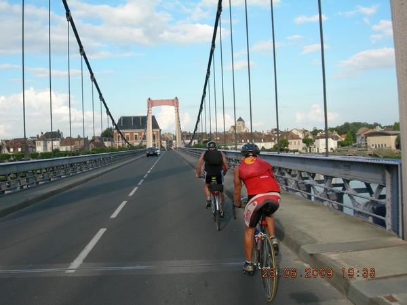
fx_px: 447
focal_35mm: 38
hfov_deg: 49.0
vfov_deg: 37.7
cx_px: 204
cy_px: 152
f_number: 4.8
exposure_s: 1/253
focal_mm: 7.8
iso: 50
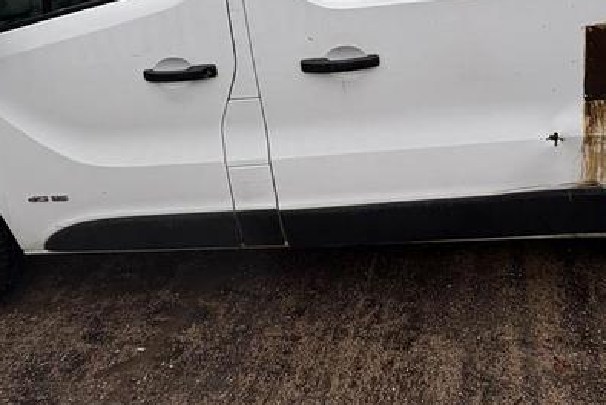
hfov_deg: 56.5
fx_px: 556
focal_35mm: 33
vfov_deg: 36.3
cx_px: 379
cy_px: 8
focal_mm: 2.22
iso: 40
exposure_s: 1/289
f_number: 2.2
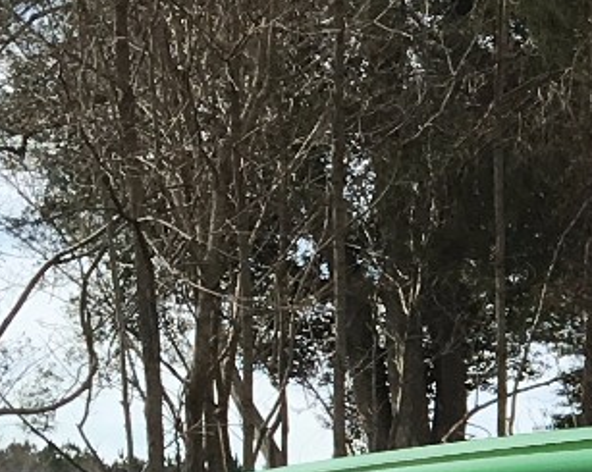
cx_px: 1502
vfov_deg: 8.0
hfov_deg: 9.0
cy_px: 722
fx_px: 3308
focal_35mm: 189
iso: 25
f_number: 2.2
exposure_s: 1/1672
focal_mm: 4.15
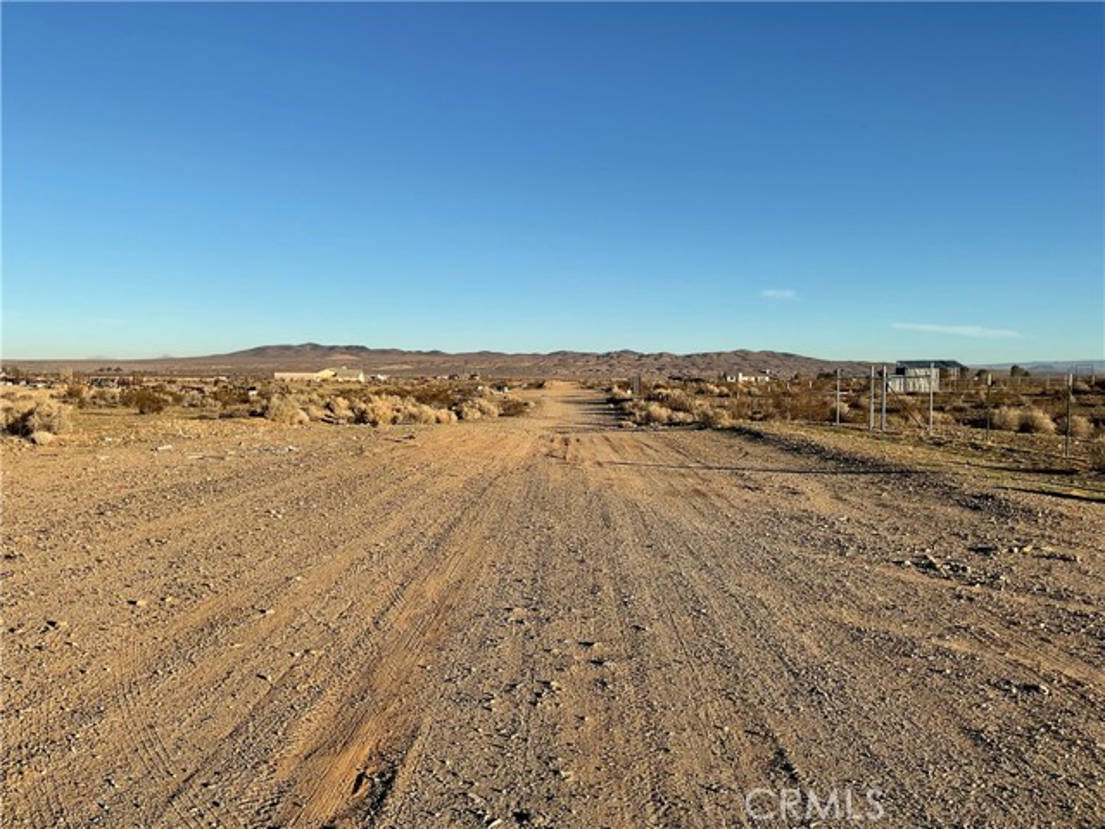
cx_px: 552
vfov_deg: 48.2
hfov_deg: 61.7
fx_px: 926
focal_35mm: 29
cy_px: 414
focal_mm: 3
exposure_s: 1/1912
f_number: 1.8
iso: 16
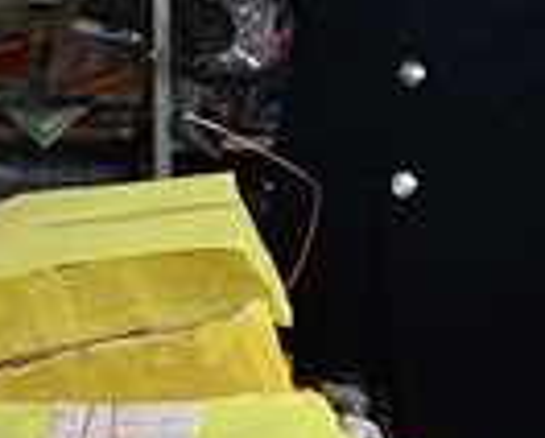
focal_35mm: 153
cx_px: -37
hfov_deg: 12.4
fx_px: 2472
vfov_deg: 10.1
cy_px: 72
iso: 2000
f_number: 4
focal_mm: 18
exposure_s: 1/80
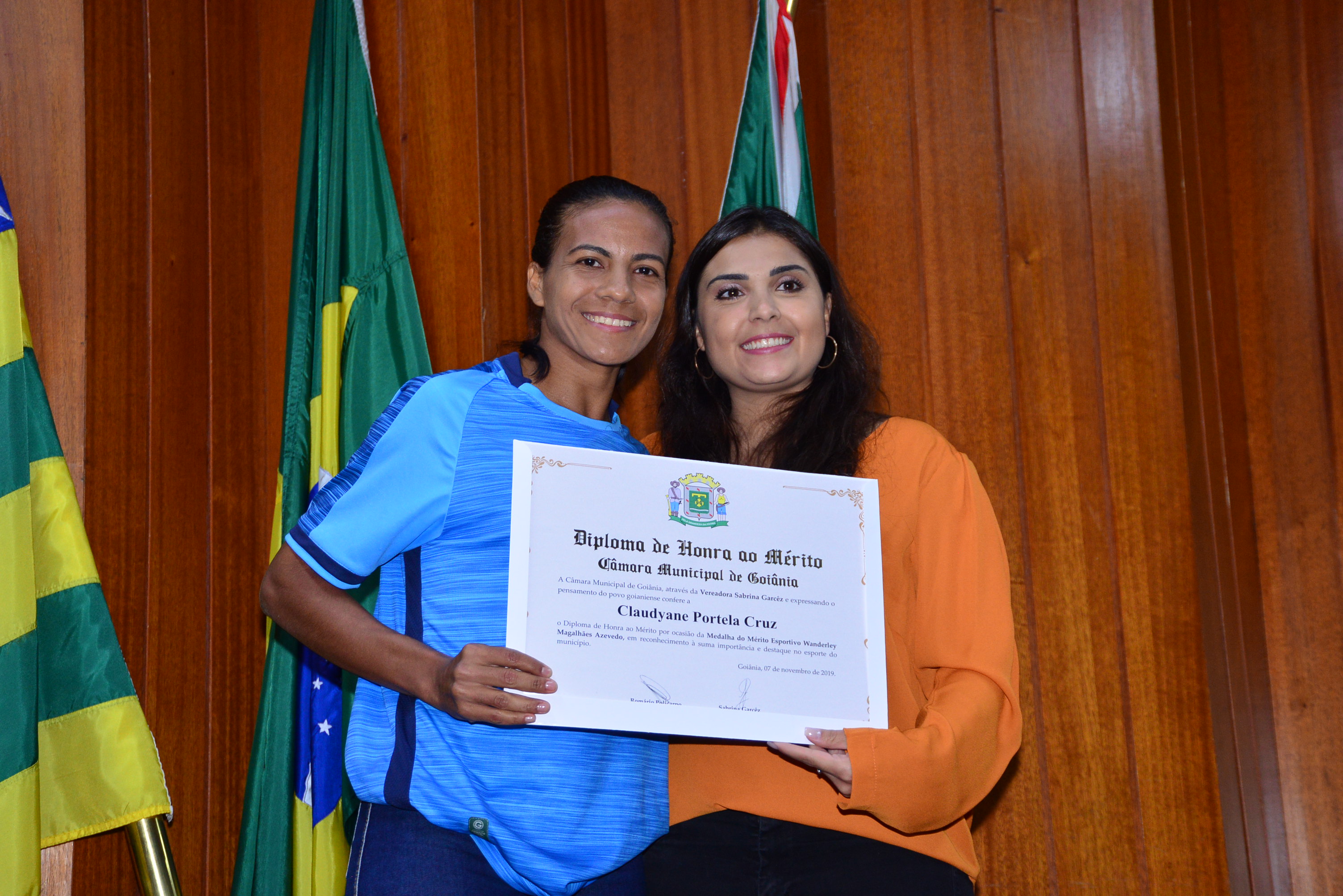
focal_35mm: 65
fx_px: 2426
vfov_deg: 20.9
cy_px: 448
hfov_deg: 30.9
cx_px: 672
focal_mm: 65
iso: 1600
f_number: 5
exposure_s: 1/100
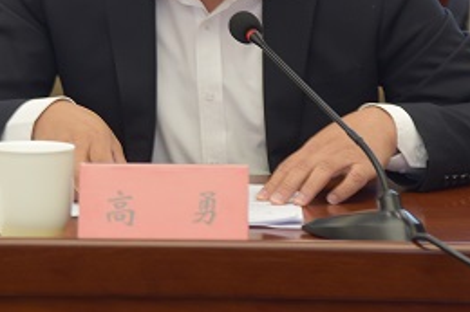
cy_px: 24
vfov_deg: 4.7
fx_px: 3823
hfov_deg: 7.0
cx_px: 177
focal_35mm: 293
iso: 400
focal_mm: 112
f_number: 4
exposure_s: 1/60
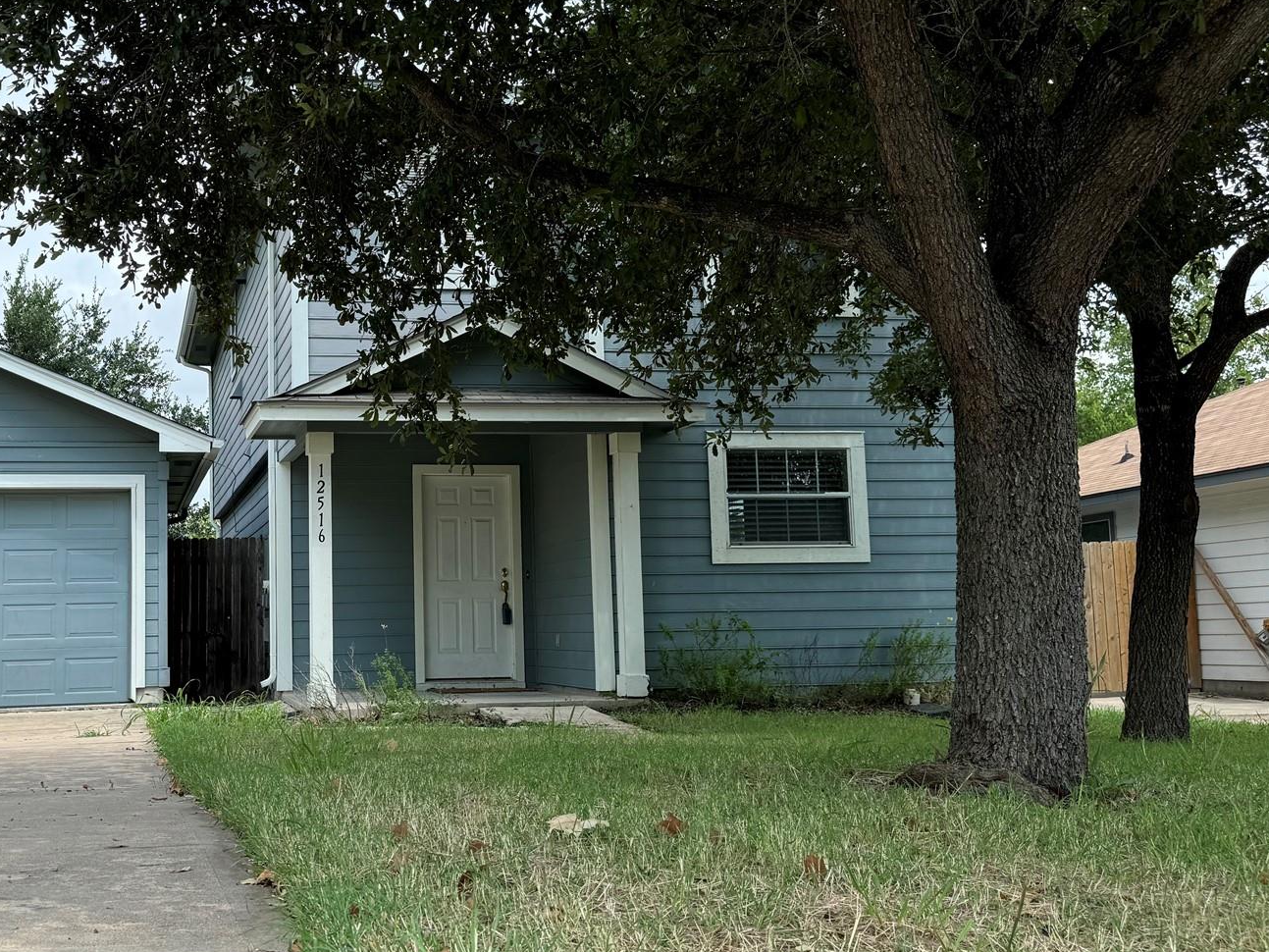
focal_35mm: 38
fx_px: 1393
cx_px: 402
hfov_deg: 48.0
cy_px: 476
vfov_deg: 37.7
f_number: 1.78
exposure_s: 1/1869
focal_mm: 6.76
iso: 80
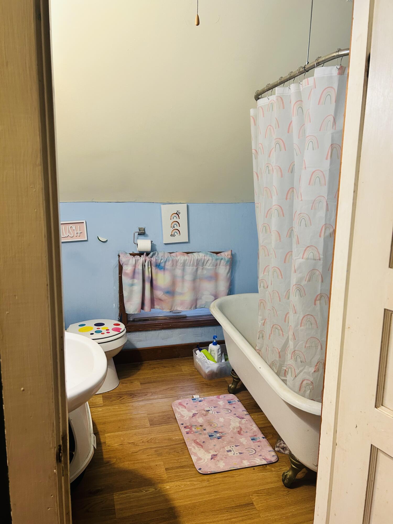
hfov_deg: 53.1
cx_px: 196
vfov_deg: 67.3
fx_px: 394
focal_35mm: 26
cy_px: 262
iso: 160
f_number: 1.5
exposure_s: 1/60
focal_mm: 5.7
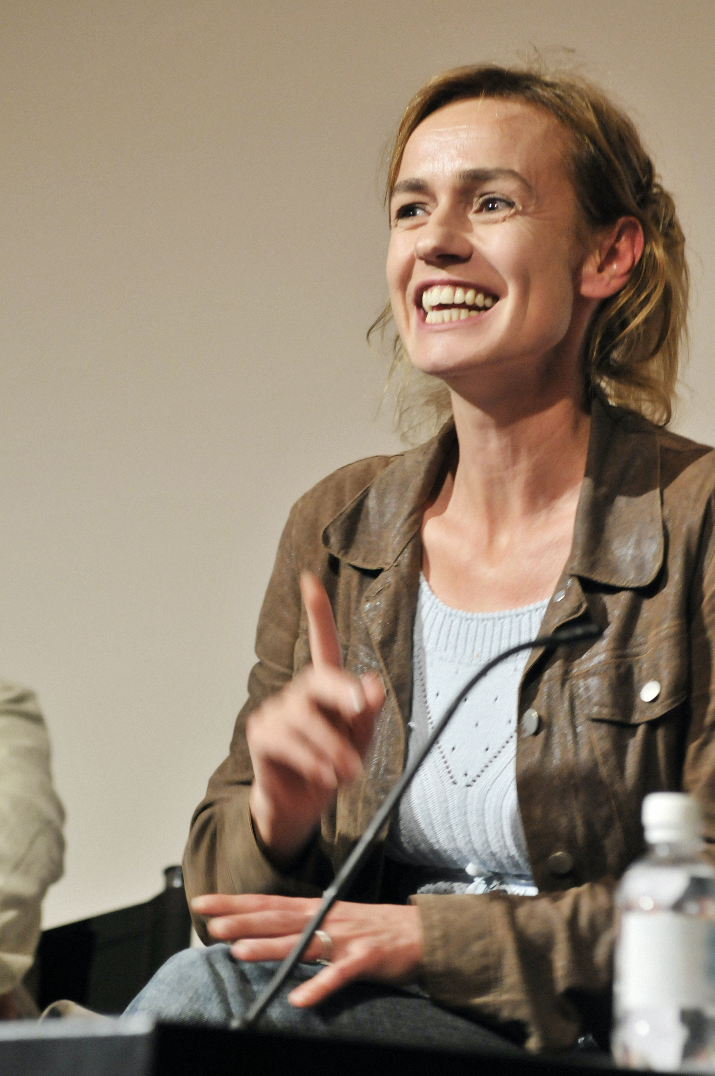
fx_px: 7168
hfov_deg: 5.7
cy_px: 538
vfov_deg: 8.6
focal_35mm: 240
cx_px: 358
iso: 800
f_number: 3.5
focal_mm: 160
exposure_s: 1/50
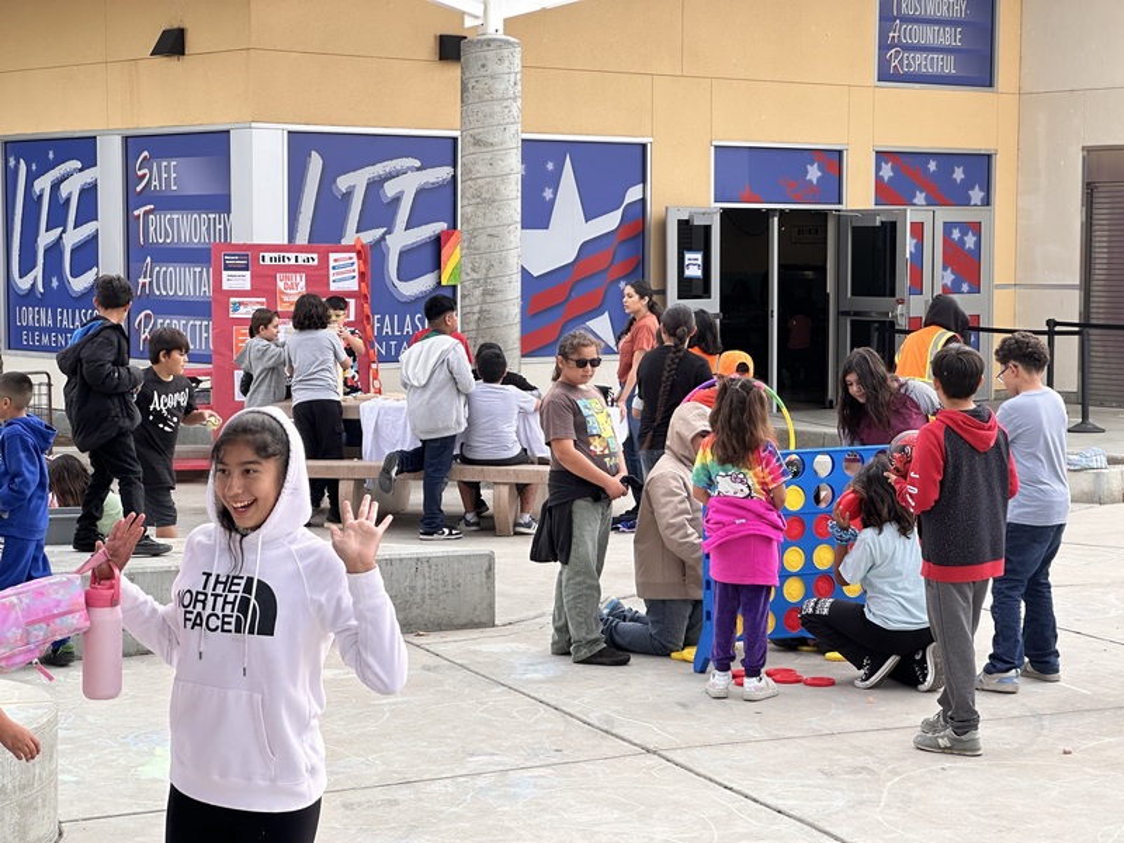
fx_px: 2500
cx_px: 562
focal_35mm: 77
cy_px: 422
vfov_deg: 19.1
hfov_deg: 25.3
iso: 32
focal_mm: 9
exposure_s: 1/233
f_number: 2.8
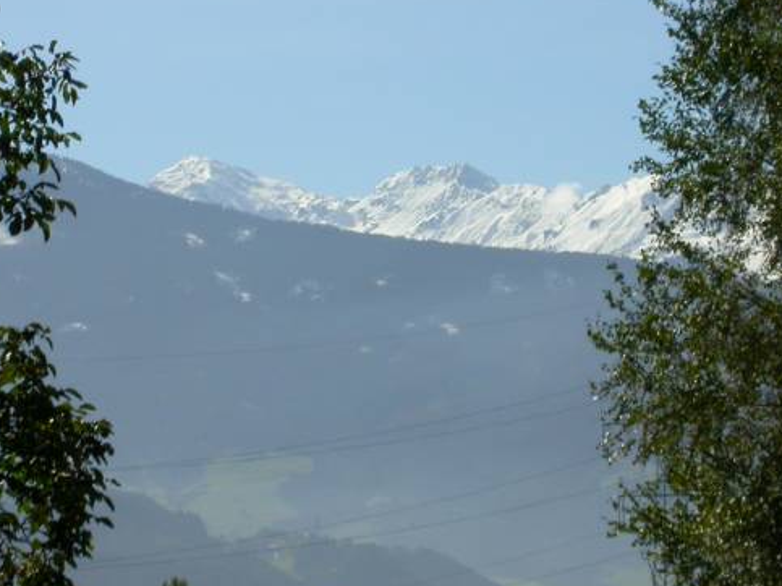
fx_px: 5646
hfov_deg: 7.9
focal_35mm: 250
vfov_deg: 5.9
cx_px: 337
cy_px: 231
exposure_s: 1/273
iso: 100
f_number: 10.2
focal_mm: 31.3
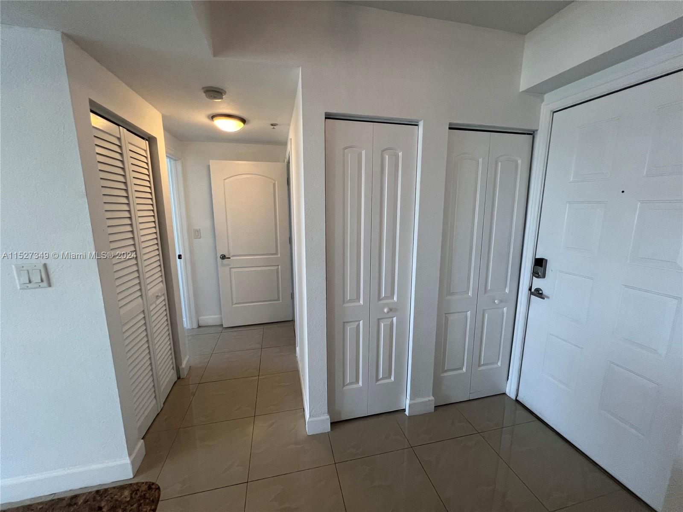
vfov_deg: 89.9
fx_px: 256
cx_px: 342
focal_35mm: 13
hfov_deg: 106.2
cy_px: 256
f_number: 1.8
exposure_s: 1/120
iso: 200
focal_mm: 1.57
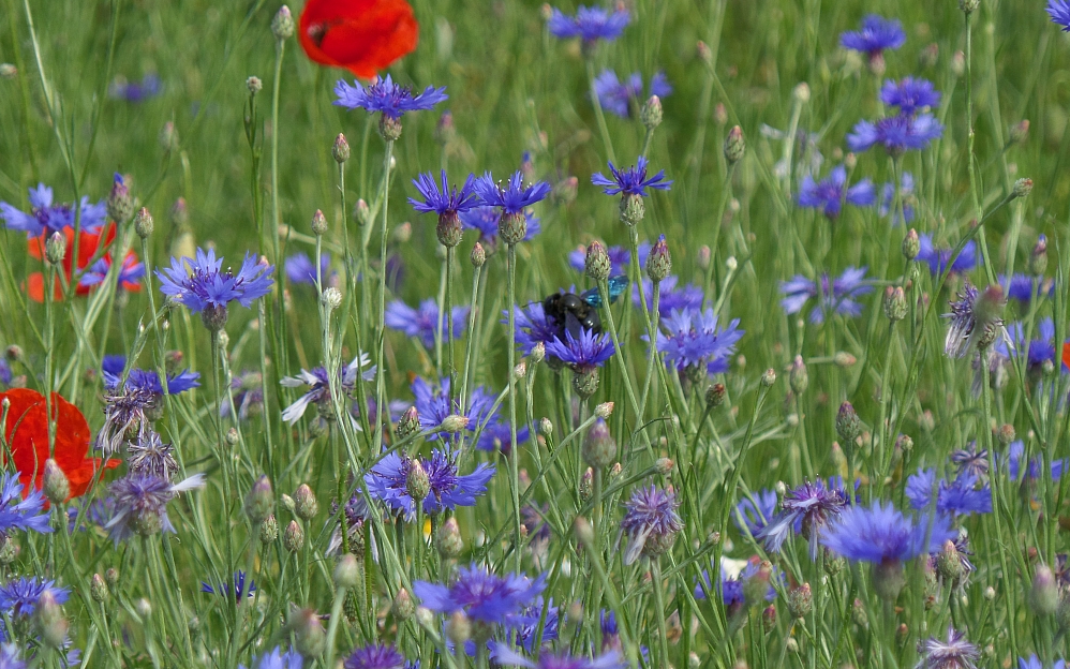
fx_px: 9916
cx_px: 535
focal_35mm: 340
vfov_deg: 3.9
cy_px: 340
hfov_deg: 6.2
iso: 100
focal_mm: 57
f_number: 5.5
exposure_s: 1/350
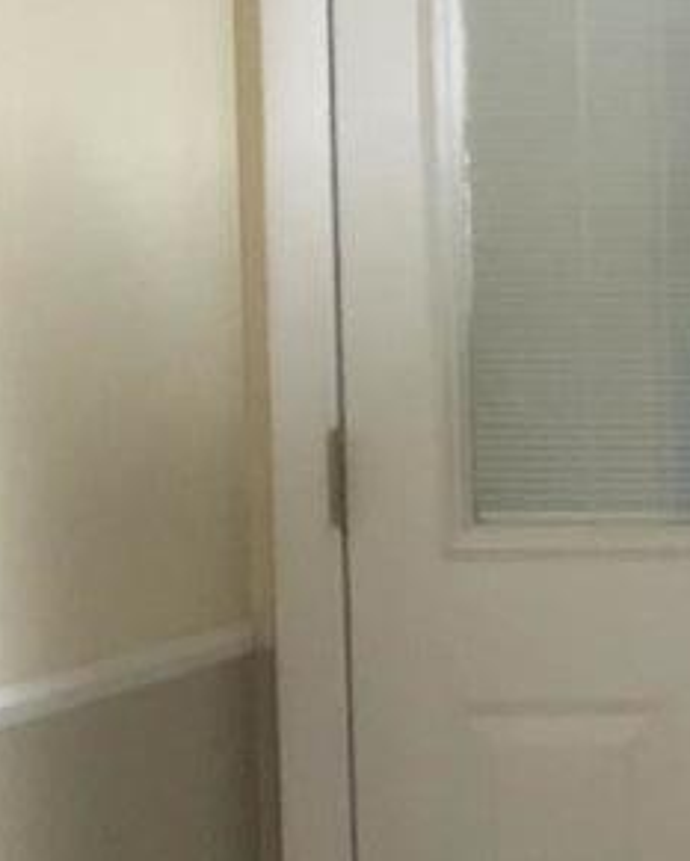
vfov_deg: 10.3
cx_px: 2230
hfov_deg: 7.1
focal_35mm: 188
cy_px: 488
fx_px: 4797
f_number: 1.8
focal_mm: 3.99
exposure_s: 1/15
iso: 100
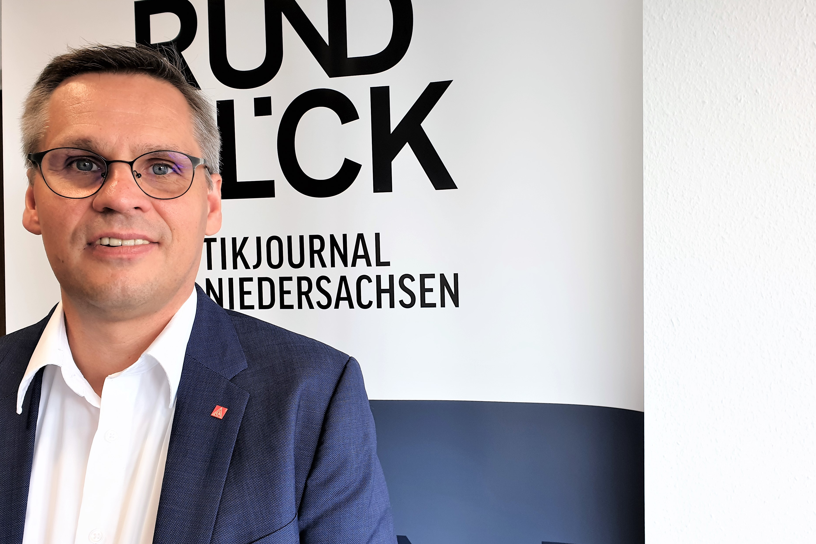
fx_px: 635
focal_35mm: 28
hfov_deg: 65.5
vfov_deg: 46.4
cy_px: 280
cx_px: 414
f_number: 2.4
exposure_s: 1/100
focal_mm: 4.3
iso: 80
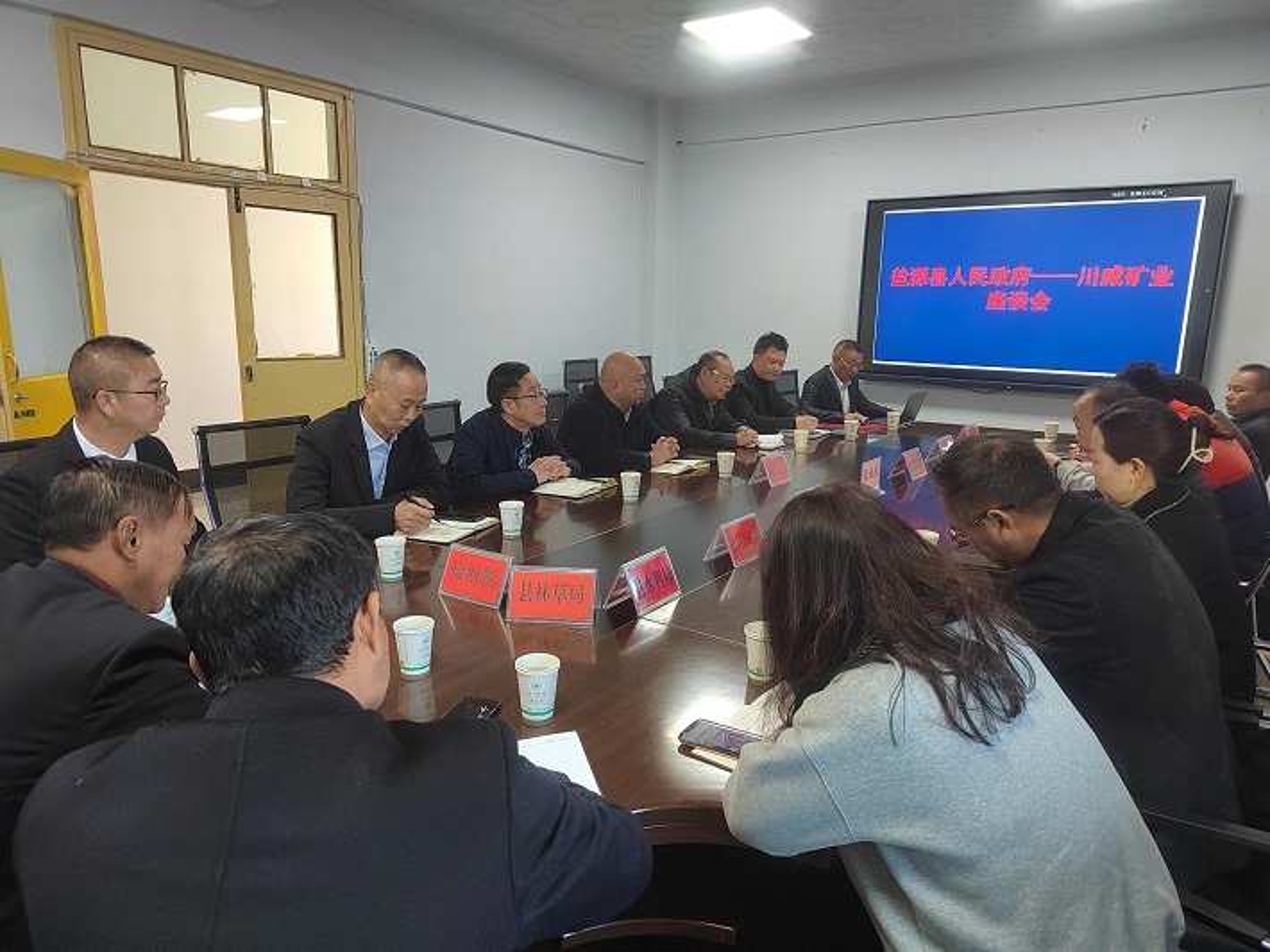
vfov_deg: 58.9
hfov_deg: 73.9
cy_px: 476
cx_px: 635
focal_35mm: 23
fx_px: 844
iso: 1619
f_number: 1.9
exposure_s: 1/100
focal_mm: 5.52
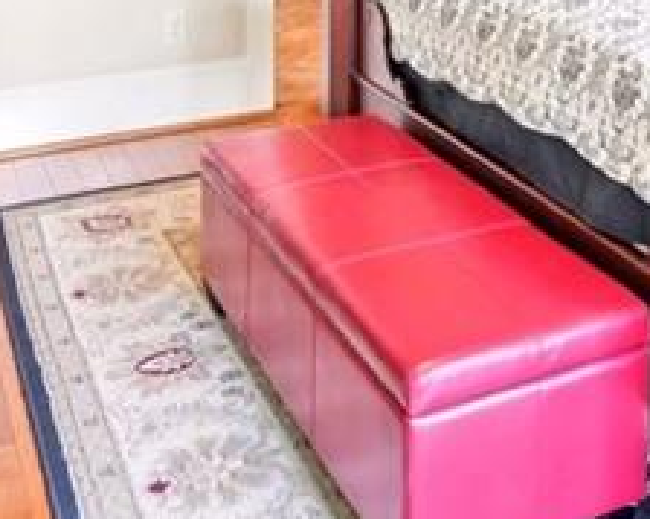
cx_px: 641
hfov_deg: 29.5
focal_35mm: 60
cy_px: -233
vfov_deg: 21.7
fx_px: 1154
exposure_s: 1/4
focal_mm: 14
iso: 320
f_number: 8
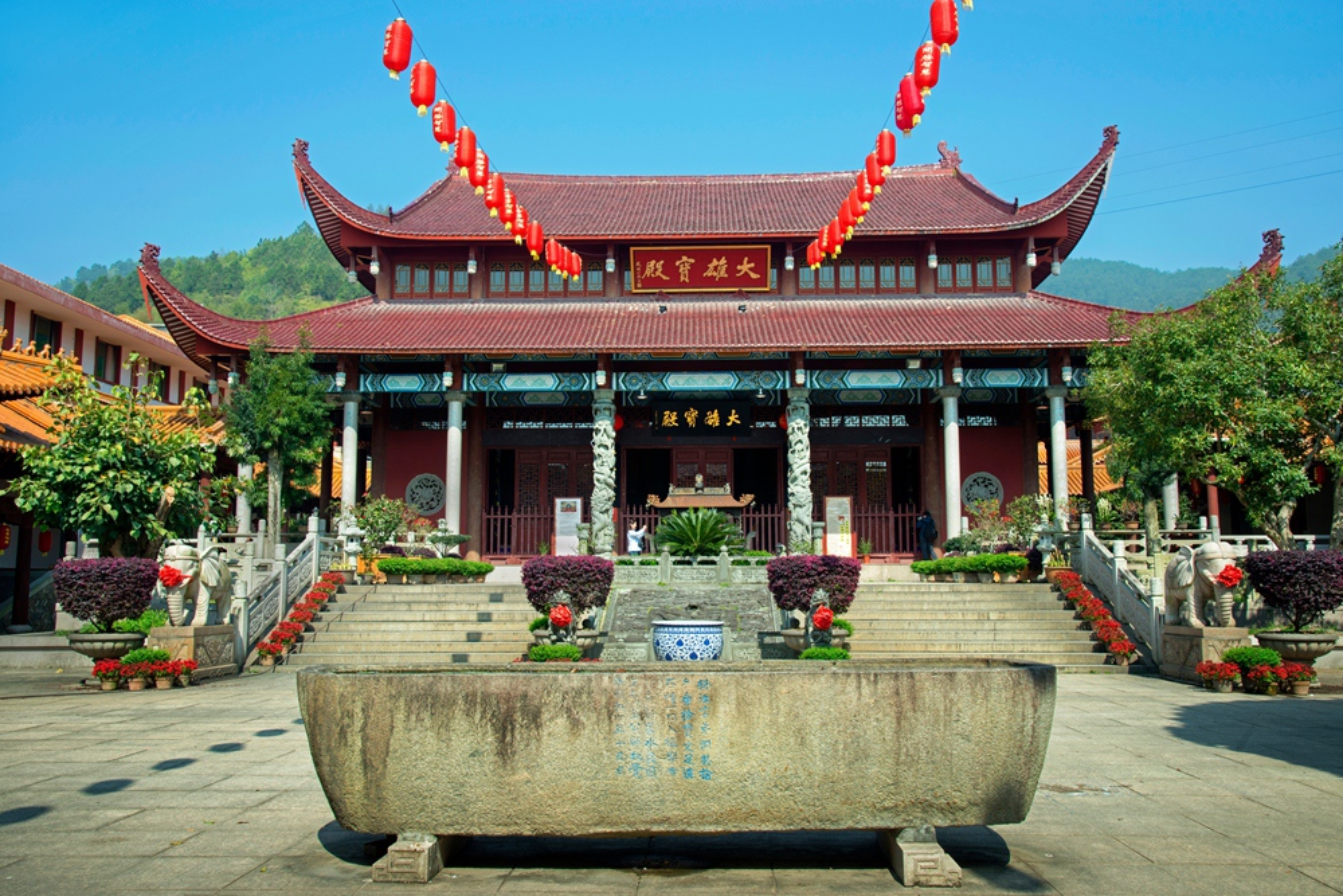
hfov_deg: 60.3
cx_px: 672
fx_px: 1157
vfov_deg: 42.3
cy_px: 448
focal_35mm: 31
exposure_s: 1/100
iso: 200
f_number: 11
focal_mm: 31
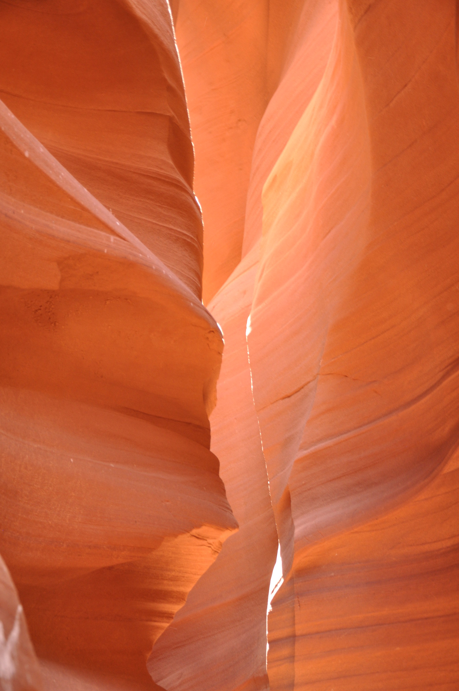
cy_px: 346
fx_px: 1007
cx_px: 230
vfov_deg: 37.9
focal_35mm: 52
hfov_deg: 25.7
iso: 500
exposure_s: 1/30
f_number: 4.5
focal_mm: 35
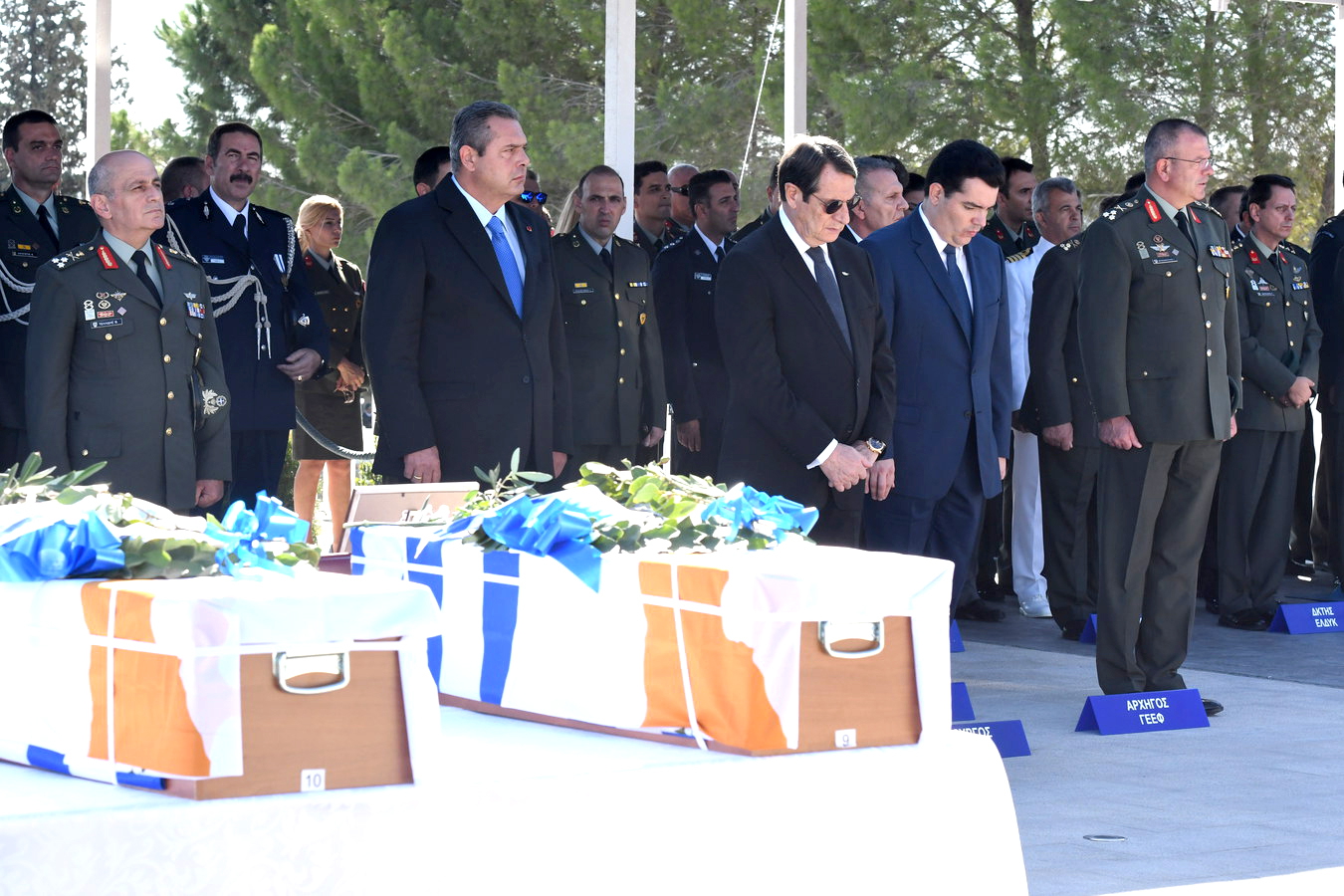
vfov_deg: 13.0
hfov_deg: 19.5
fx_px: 3920
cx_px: 672
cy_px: 448
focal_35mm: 105
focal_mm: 70
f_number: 11
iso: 800
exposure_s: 1/400
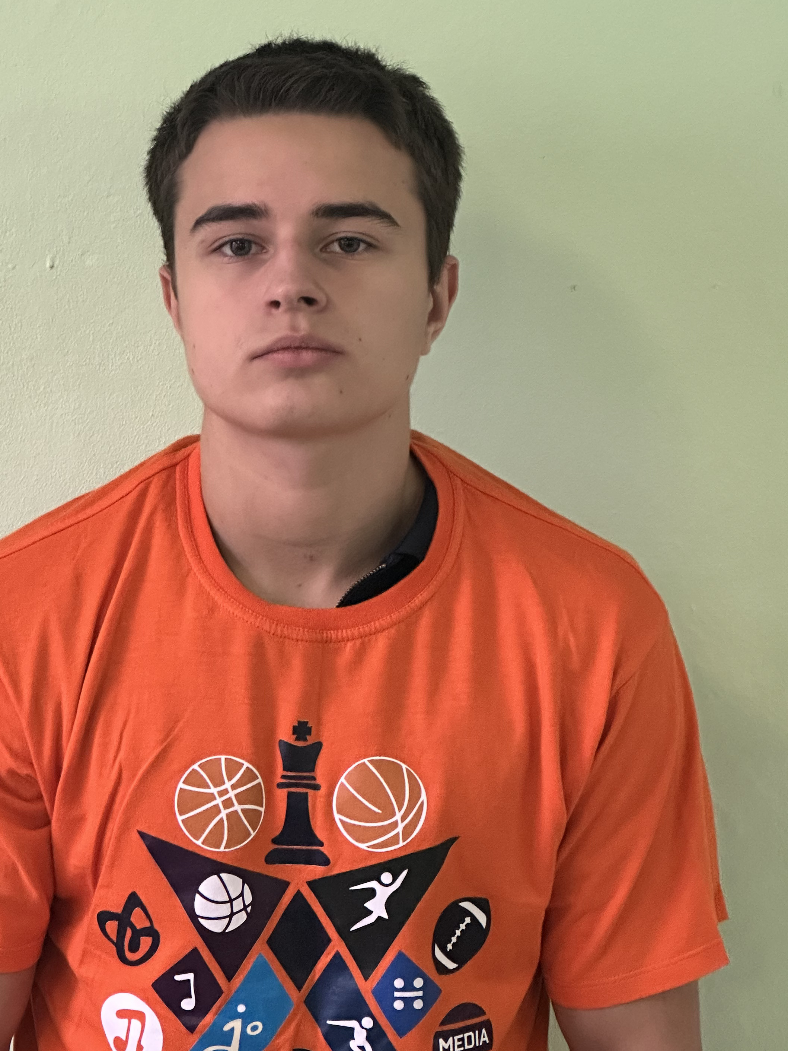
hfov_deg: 13.5
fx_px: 3338
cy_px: 552
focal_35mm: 110
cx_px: 331
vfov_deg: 17.9
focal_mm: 9
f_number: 2.8
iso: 640
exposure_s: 1/50
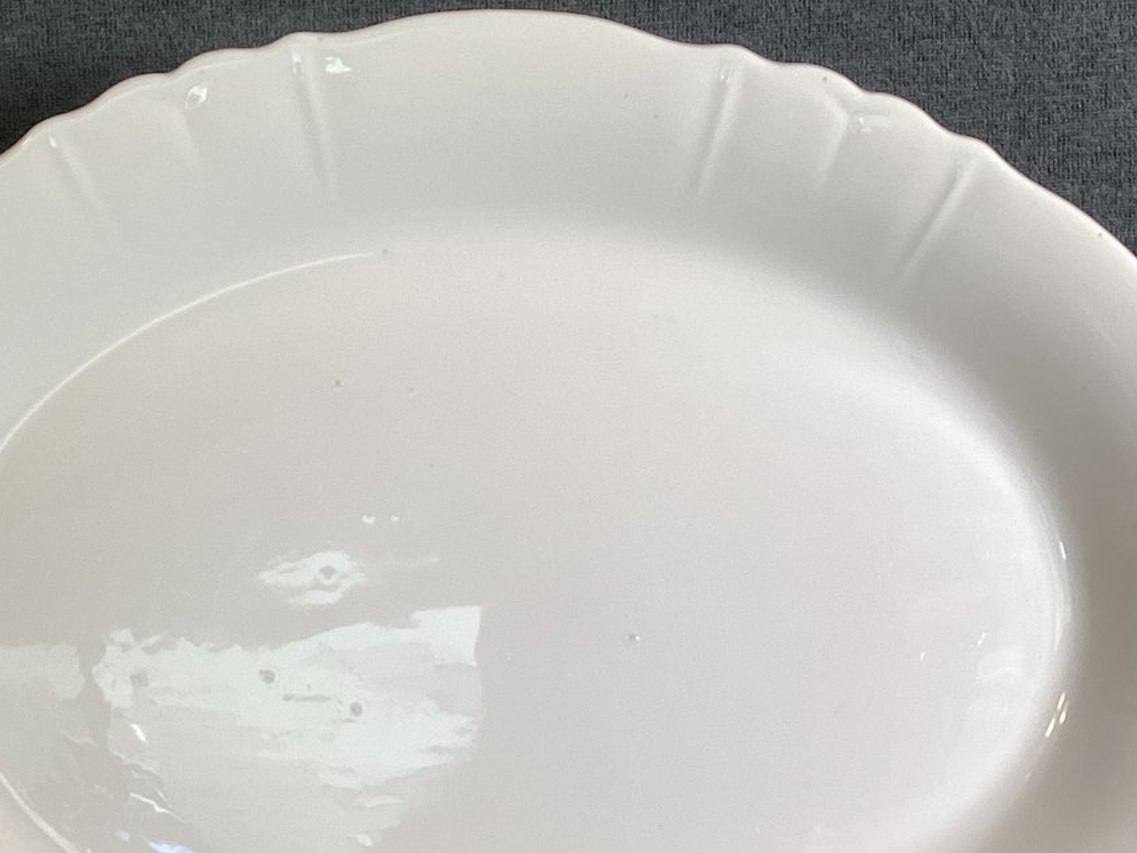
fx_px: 1807
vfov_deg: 26.1
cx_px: 510
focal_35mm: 55
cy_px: 687
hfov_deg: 34.9
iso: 50
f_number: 2.4
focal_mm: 3.3
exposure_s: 1/60
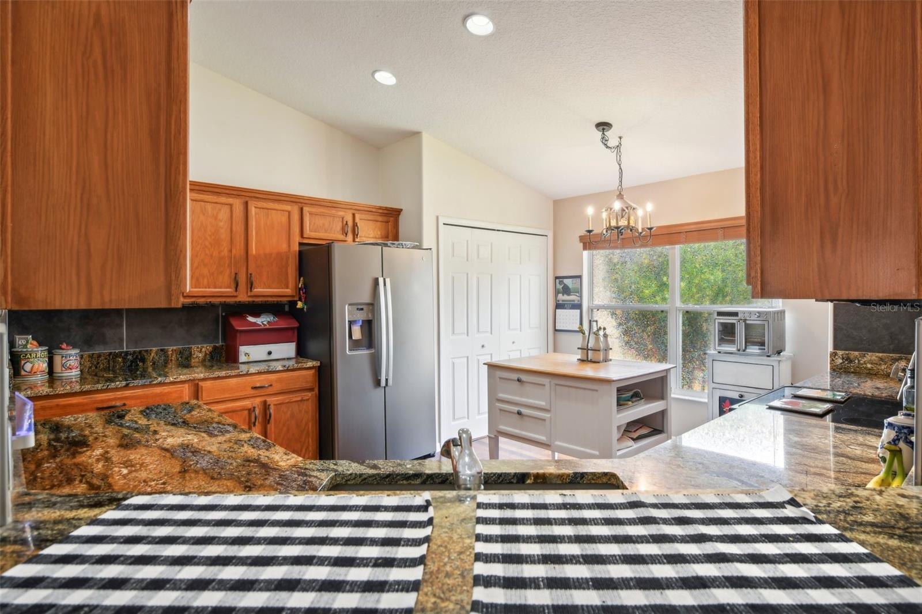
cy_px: 307
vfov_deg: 64.5
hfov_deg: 86.9
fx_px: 486
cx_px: 461
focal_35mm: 19
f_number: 8
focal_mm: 19
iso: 400
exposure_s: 1/20
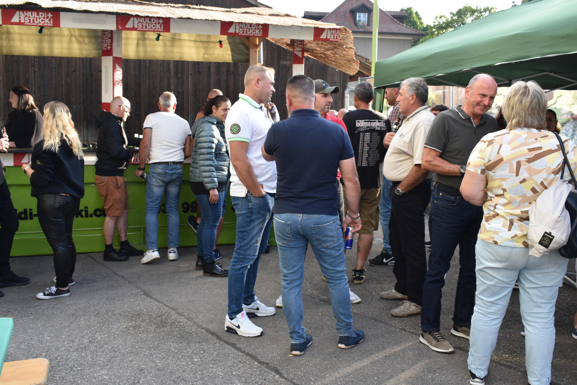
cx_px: 288
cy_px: 192
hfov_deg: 53.1
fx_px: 577
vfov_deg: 36.9
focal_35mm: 36
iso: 400
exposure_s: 1/160
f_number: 6.3
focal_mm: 24
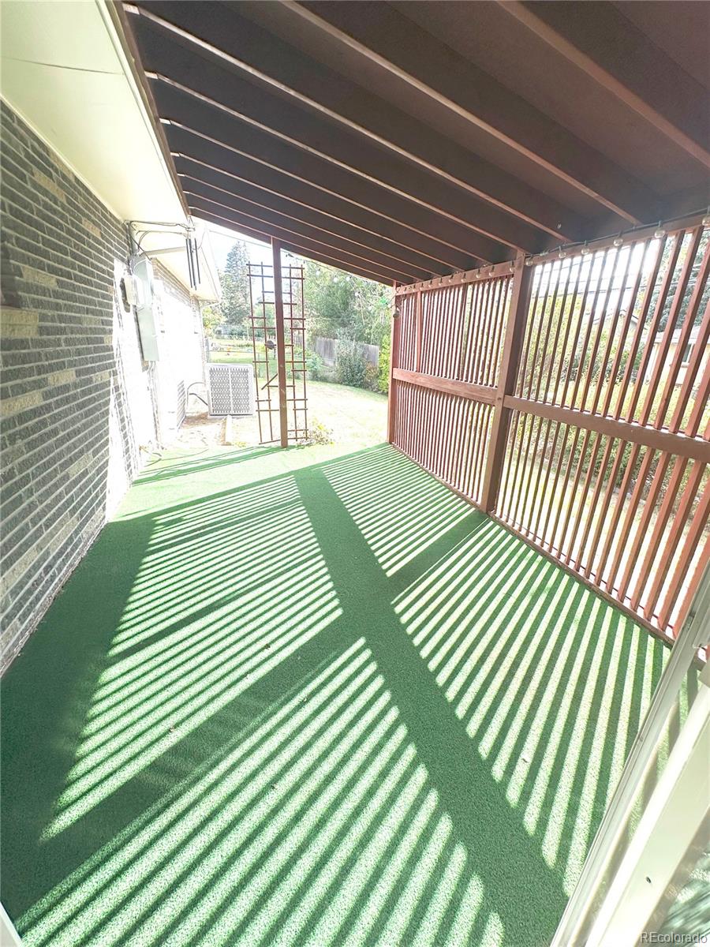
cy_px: 474
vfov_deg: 102.1
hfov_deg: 85.7
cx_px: 355
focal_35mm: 14
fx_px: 383
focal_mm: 2.22
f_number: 2.2
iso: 40
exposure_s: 1/397
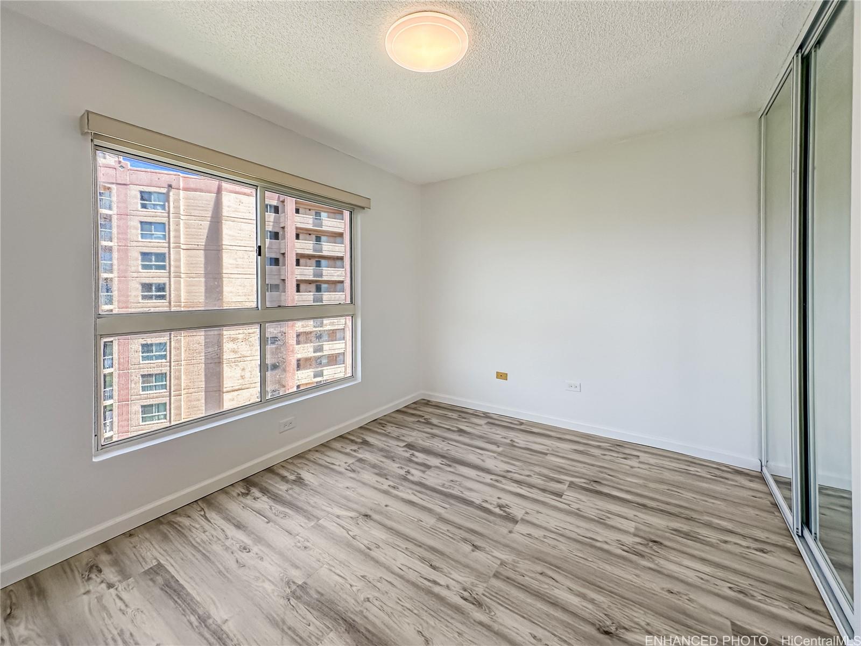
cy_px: 323
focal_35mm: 14
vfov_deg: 85.7
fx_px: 348
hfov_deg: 102.1
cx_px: 430
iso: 40
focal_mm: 2.22
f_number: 2.2
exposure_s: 1/320
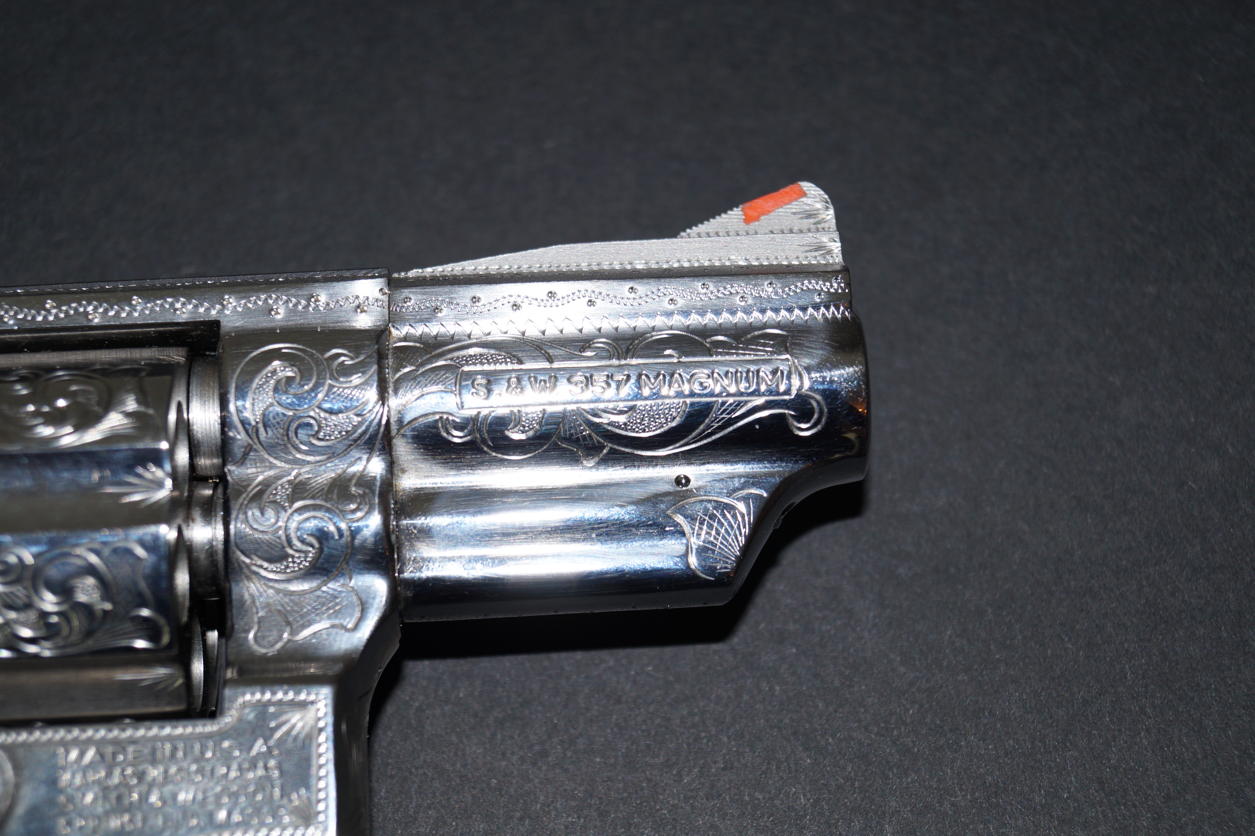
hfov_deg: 24.6
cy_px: 418
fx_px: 2875
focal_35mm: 82
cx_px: 628
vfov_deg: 16.5
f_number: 5.6
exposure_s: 1/80
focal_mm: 55
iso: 200
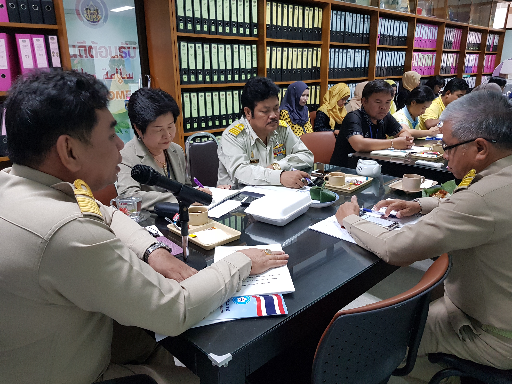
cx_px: 256
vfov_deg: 53.1
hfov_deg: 67.3
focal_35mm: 26
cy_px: 192
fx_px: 385
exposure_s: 1/33
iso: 200
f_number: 1.7
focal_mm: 4.3
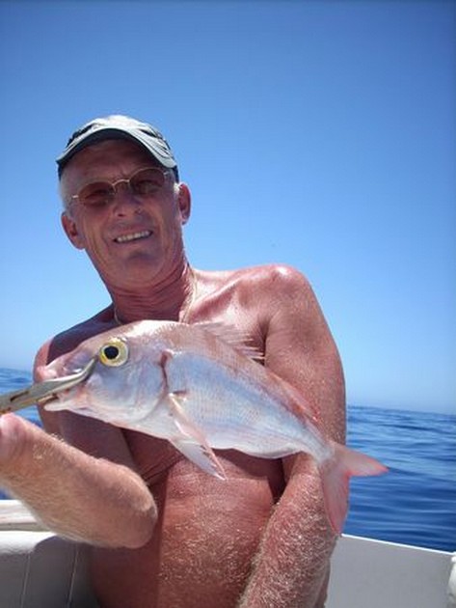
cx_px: 228
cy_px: 304
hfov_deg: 38.7
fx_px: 649
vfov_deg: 50.1
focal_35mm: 37
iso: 64
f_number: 5.6
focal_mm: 6.2
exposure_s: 1/229
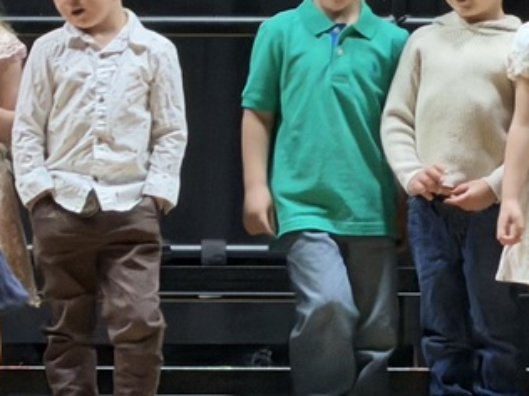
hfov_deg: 3.1
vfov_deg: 2.3
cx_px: 340
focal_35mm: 648
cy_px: 155
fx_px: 9903
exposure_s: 1/60
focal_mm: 16.89
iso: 320
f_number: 2.8
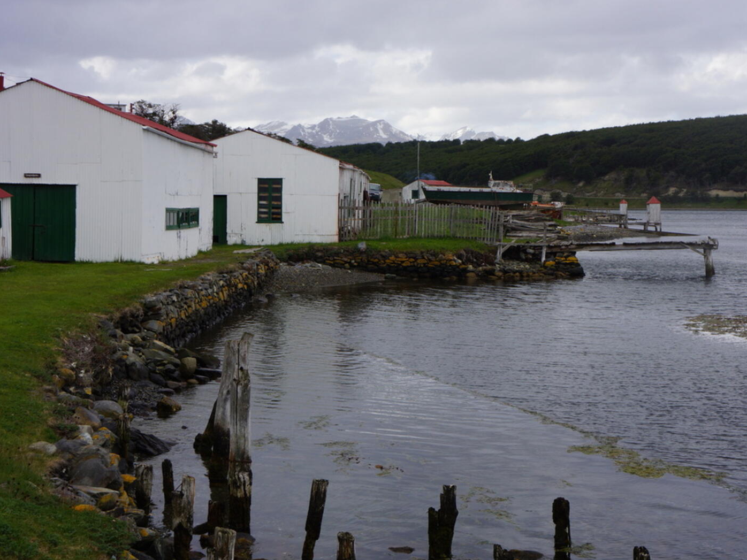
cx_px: 401
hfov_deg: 35.5
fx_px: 1165
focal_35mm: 54
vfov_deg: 27.0
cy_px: 276
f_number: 9
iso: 100
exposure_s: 1/80
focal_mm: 33
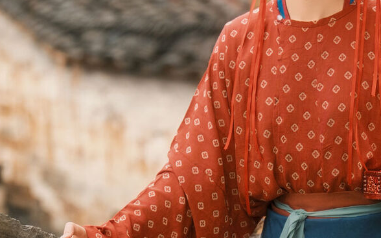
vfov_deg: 5.4
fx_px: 2522
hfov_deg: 8.6
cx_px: 310
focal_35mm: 243
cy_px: 166
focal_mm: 89
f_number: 2.8
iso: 320
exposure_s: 1/160
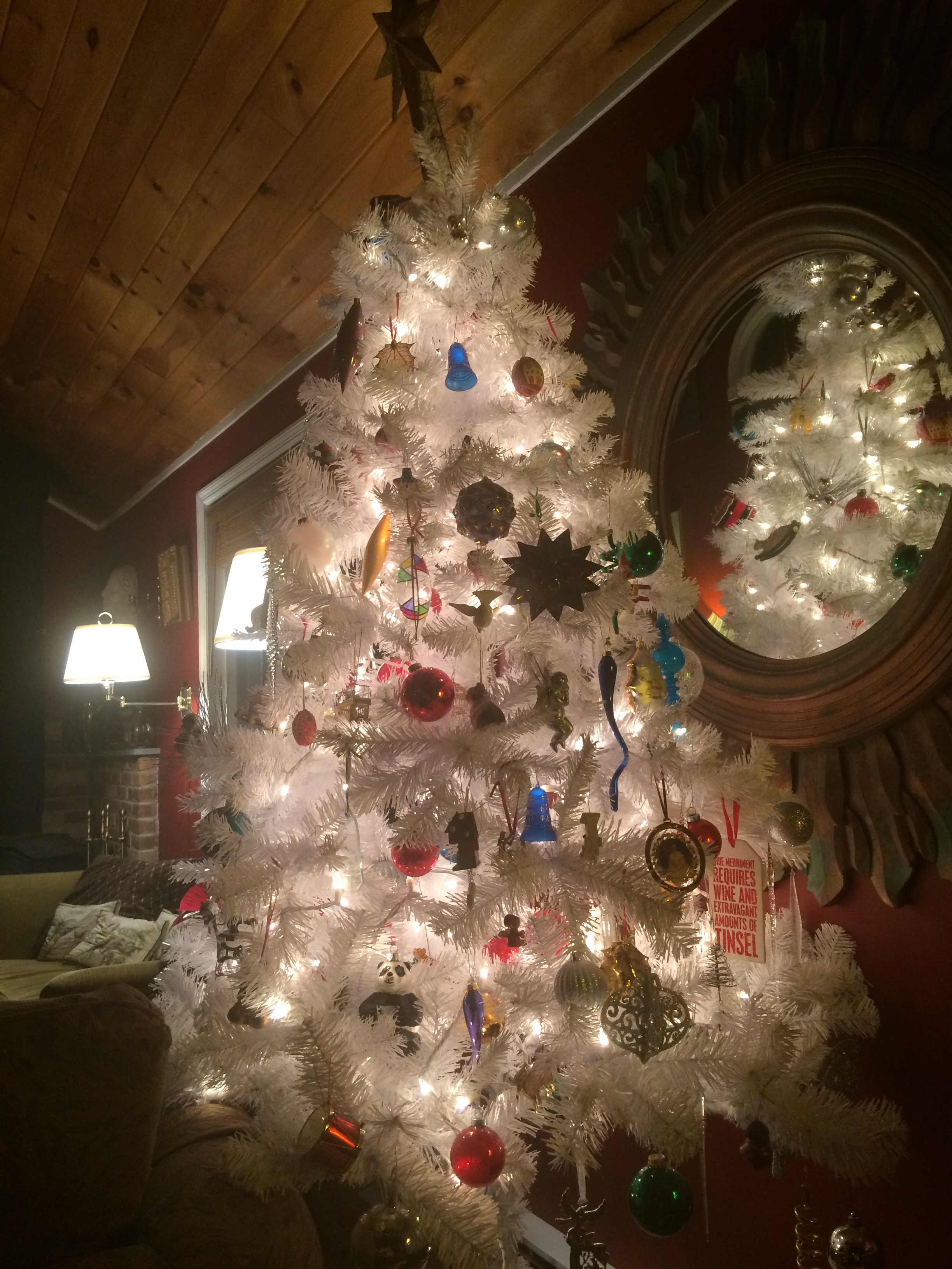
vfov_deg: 61.7
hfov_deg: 48.2
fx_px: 1063
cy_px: 634
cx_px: 476
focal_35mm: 29
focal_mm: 4.15
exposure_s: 1/30
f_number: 2.2
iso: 160
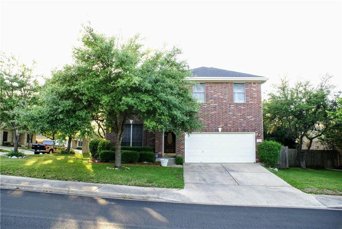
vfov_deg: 48.0
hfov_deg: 67.4
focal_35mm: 27
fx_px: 257
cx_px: 171
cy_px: 114
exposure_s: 1/40
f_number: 4.5
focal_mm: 18
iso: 100
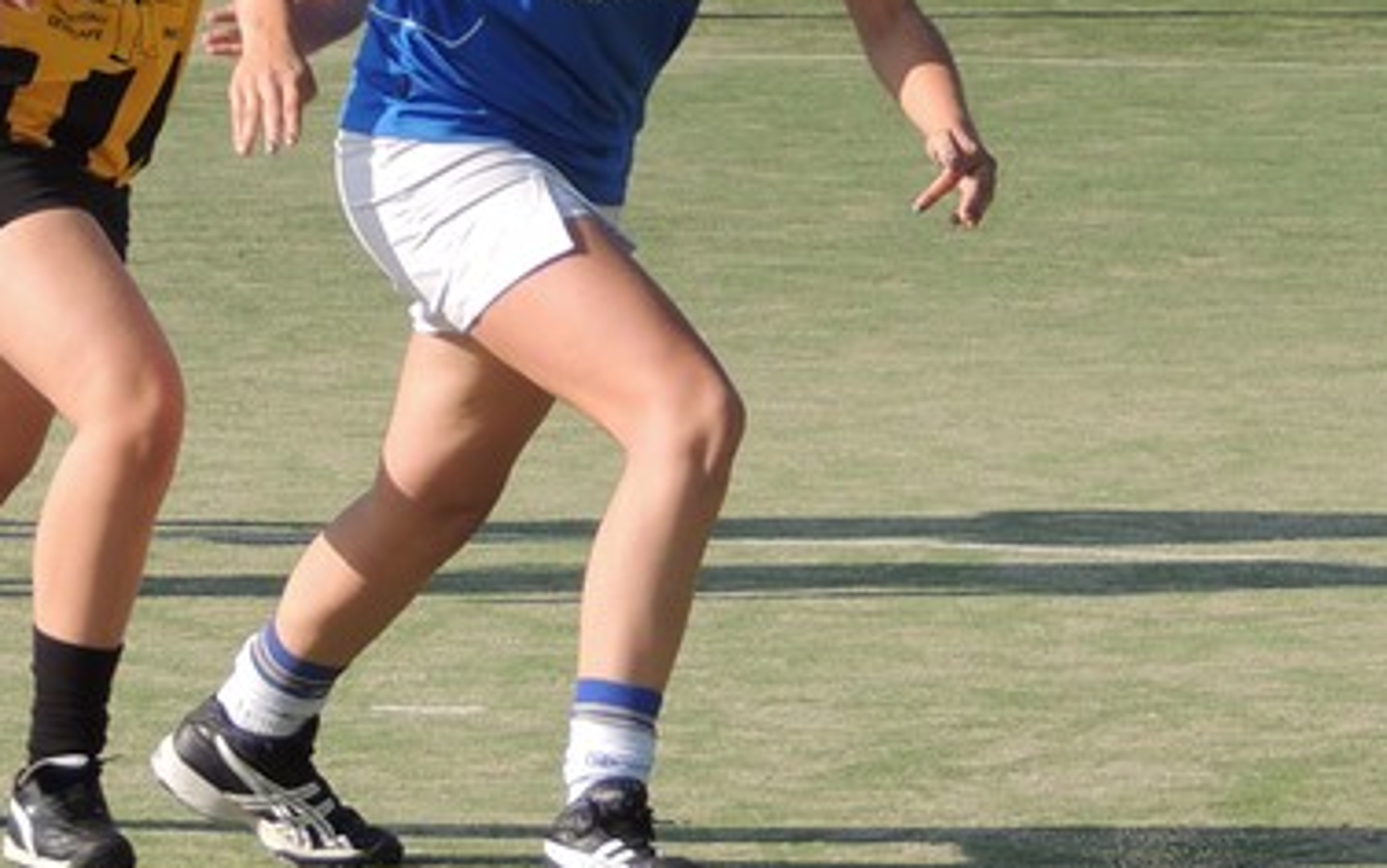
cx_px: 372
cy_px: -725
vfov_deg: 4.3
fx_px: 11421
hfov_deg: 6.9
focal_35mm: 302
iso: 100
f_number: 4.2
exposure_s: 1/640
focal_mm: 18.7
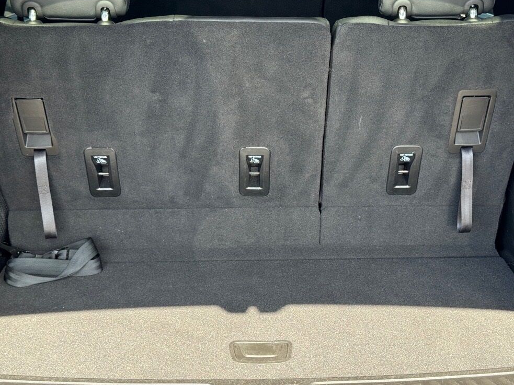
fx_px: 742
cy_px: 186
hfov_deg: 38.2
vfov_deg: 29.1
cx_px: 259
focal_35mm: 50
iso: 64
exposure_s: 1/230
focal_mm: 6.76
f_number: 1.78
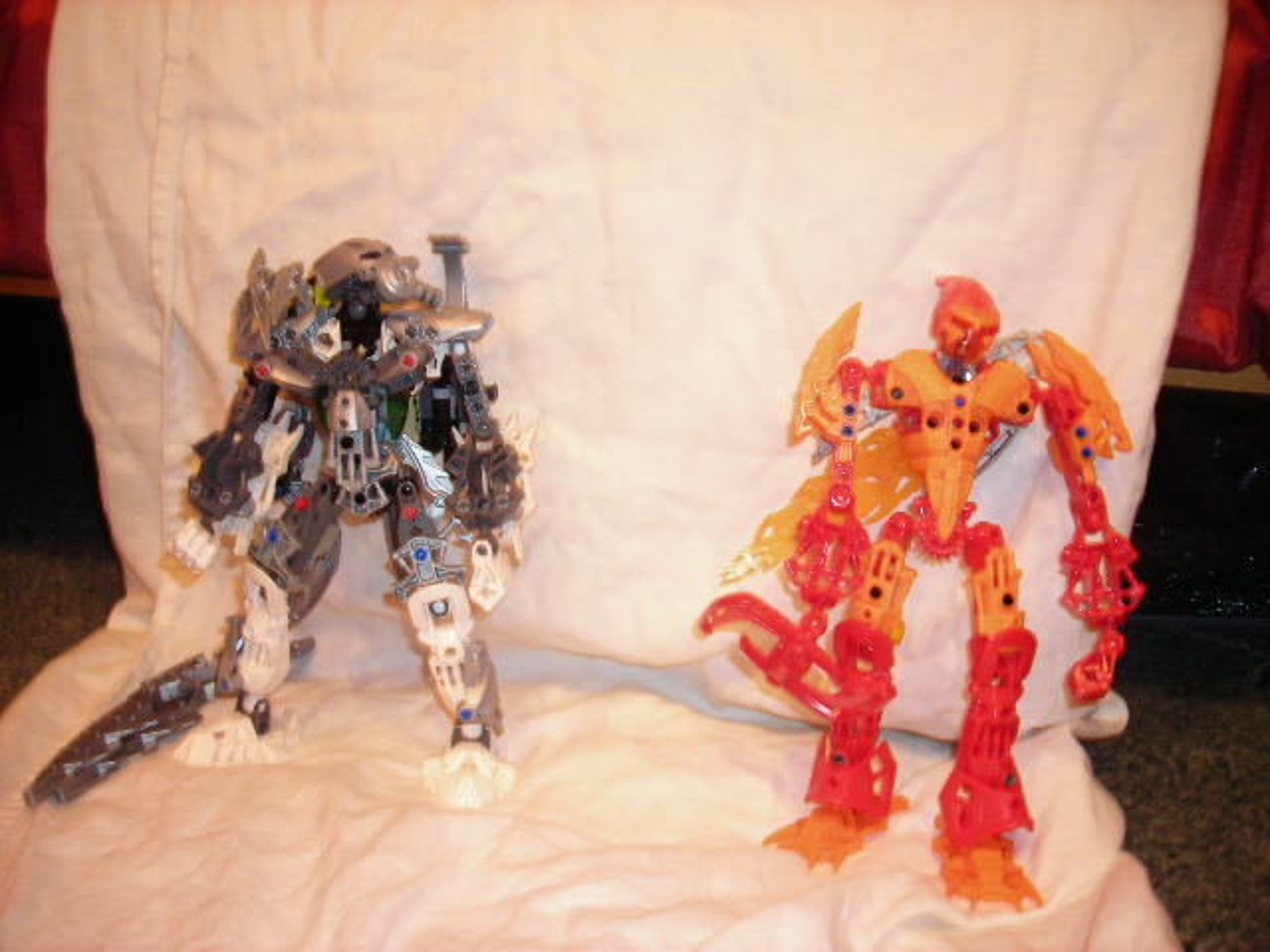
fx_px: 1394
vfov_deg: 37.7
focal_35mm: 38
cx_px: 635
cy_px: 476
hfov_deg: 49.0
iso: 200
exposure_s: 1/1.7
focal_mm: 6.3
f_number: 3.2
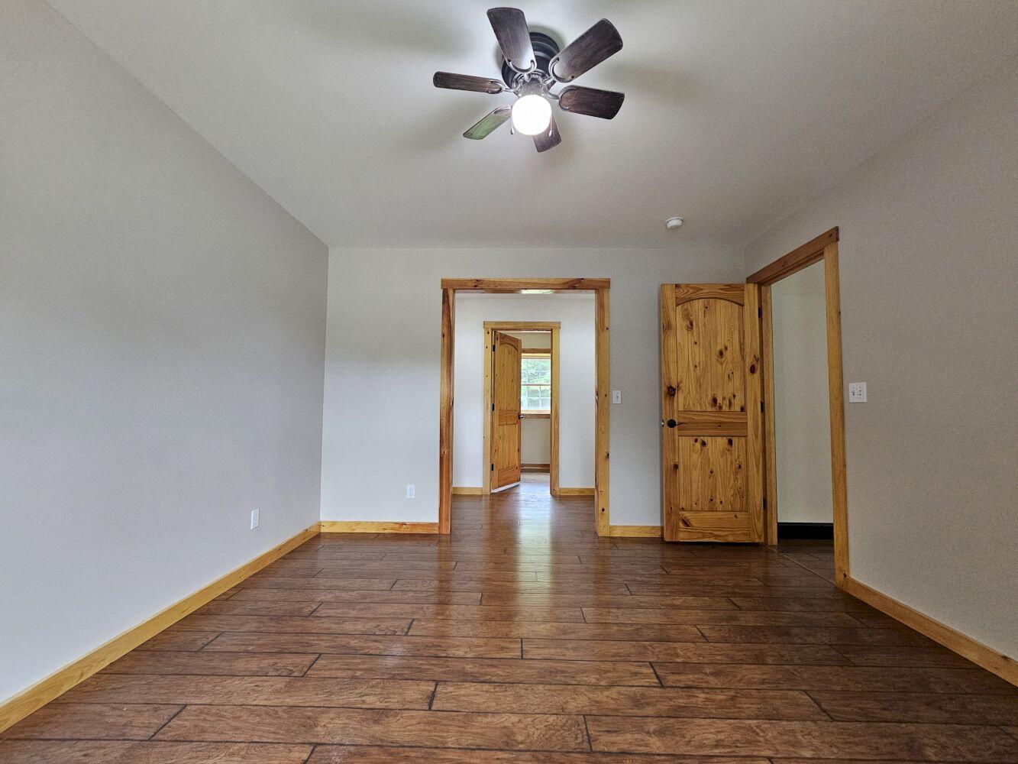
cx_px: 509
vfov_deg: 89.9
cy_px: 382
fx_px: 382
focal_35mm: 13
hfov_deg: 106.2
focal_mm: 2.2
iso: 320
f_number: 2.2
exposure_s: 1/40
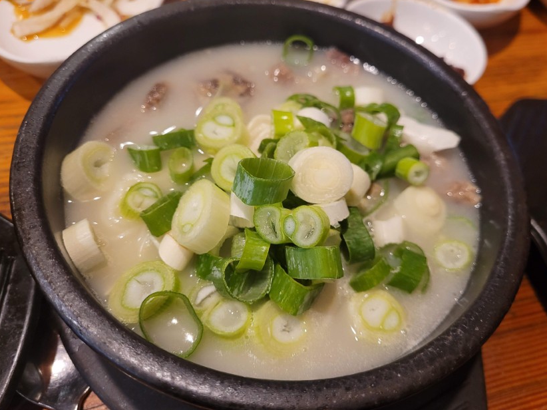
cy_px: 198
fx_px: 427
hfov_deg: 65.3
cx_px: 274
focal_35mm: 27
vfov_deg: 51.3
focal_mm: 5.4
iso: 320
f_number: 1.8
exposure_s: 1/40
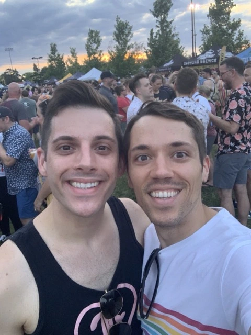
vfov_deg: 56.8
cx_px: 126
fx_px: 309
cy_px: 168
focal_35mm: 32
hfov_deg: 44.2
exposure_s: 1/60
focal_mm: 2.87
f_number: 2.2
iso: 250
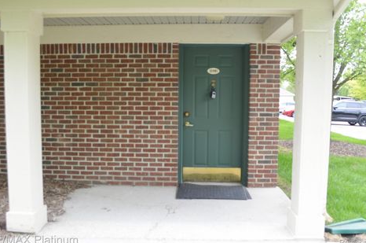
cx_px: 181
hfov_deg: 63.7
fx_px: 294
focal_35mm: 29
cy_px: 117
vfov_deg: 44.8
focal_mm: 18
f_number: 5
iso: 400
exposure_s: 1/100
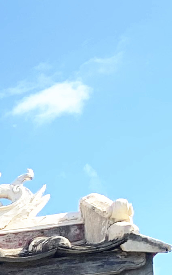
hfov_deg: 6.5
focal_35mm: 163
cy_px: 500
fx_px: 1223
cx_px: -513
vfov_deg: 11.8
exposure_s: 1/1011
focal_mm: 4.25
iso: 25
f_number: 1.8
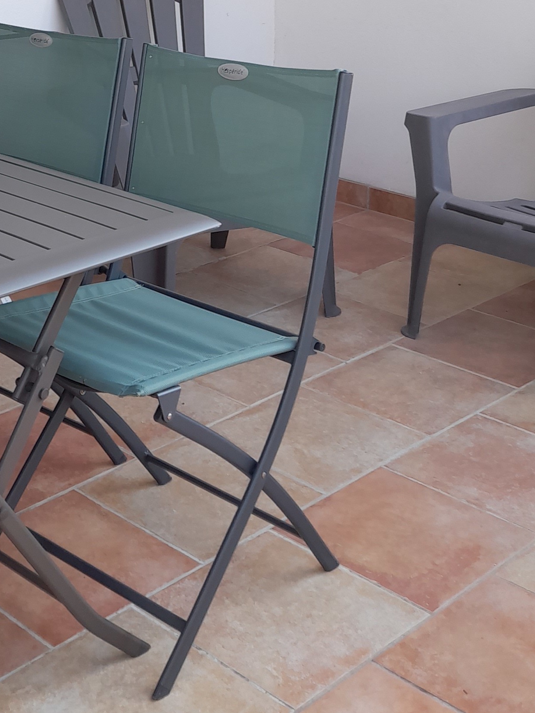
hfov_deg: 23.1
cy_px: 19
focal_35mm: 62
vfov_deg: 29.4
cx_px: 63
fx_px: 1277
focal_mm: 4.6
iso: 20
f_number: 2
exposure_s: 1/128
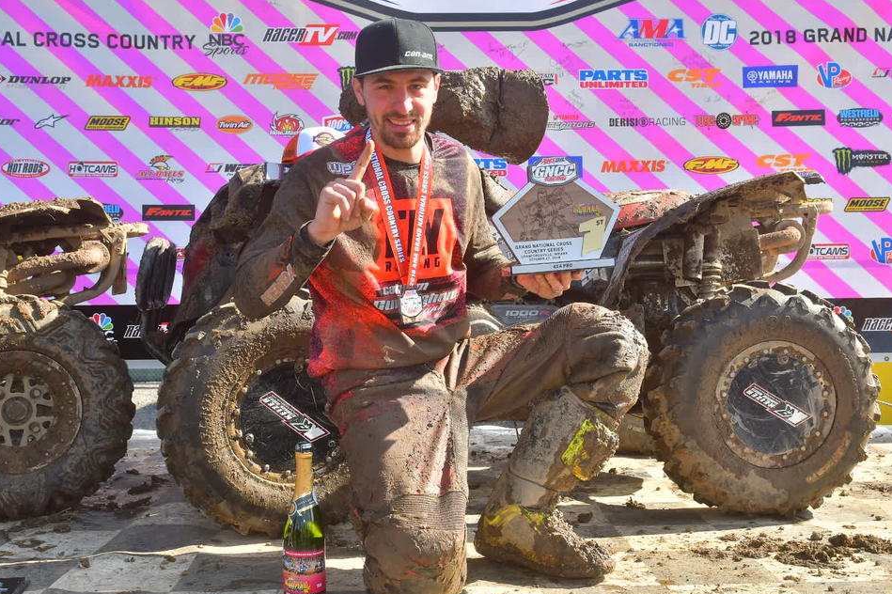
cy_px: 305
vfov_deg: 35.9
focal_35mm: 37
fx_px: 916
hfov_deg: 51.9
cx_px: 438
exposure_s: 1/500
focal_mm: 24
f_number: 5.6
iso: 200
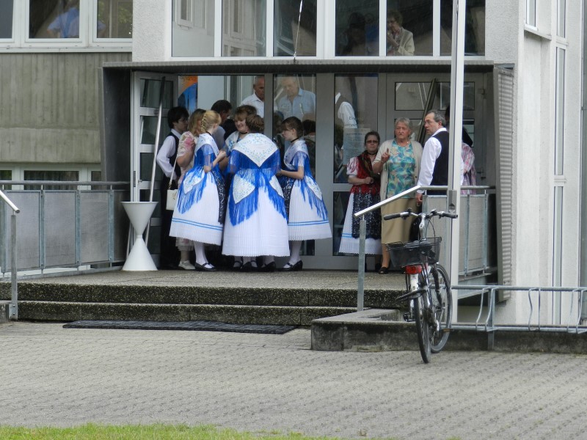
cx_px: 294
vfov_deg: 9.3
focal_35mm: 160
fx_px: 2713
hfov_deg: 12.3
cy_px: 220
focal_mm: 28.4
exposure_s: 1/160
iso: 160
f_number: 5.3
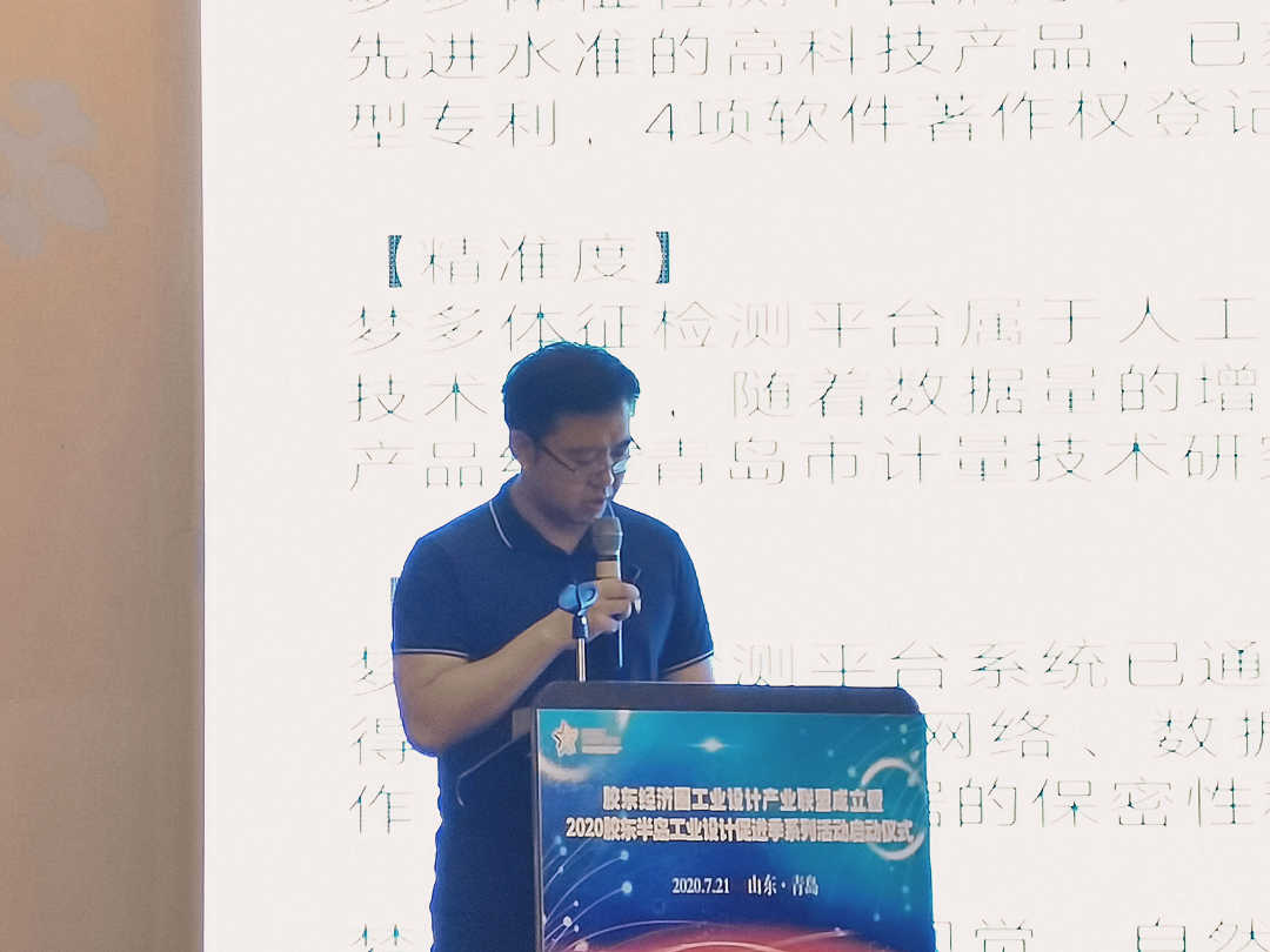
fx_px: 5210
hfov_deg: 13.9
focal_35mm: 142
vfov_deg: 10.4
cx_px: 635
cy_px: 476
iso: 1000
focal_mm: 6.4
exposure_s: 1/125
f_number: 2.4
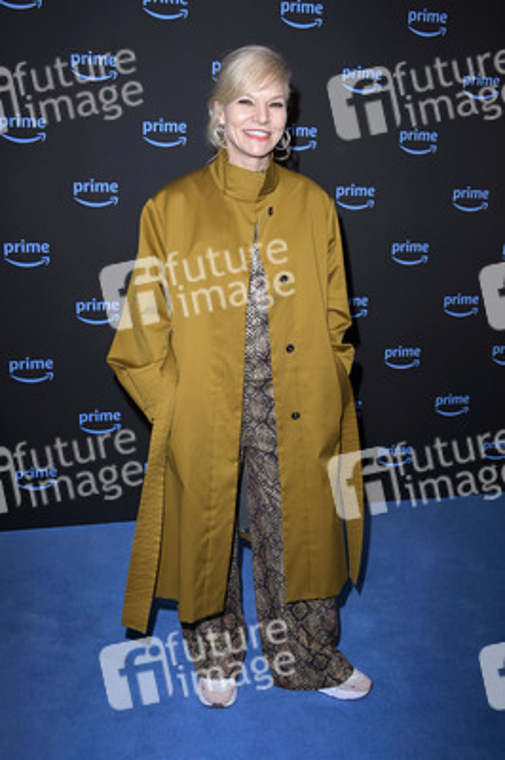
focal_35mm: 35
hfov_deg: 37.8
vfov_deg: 54.5
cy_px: 380
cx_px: 252
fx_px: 738
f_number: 5.6
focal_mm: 35
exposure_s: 1/250
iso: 800
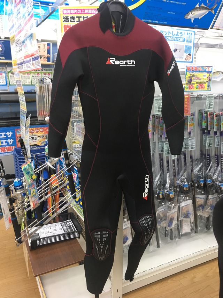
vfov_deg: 61.7
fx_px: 249
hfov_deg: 48.2
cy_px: 149
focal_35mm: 29
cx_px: 112
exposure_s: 1/30
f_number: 2.2
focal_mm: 4.15
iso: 40
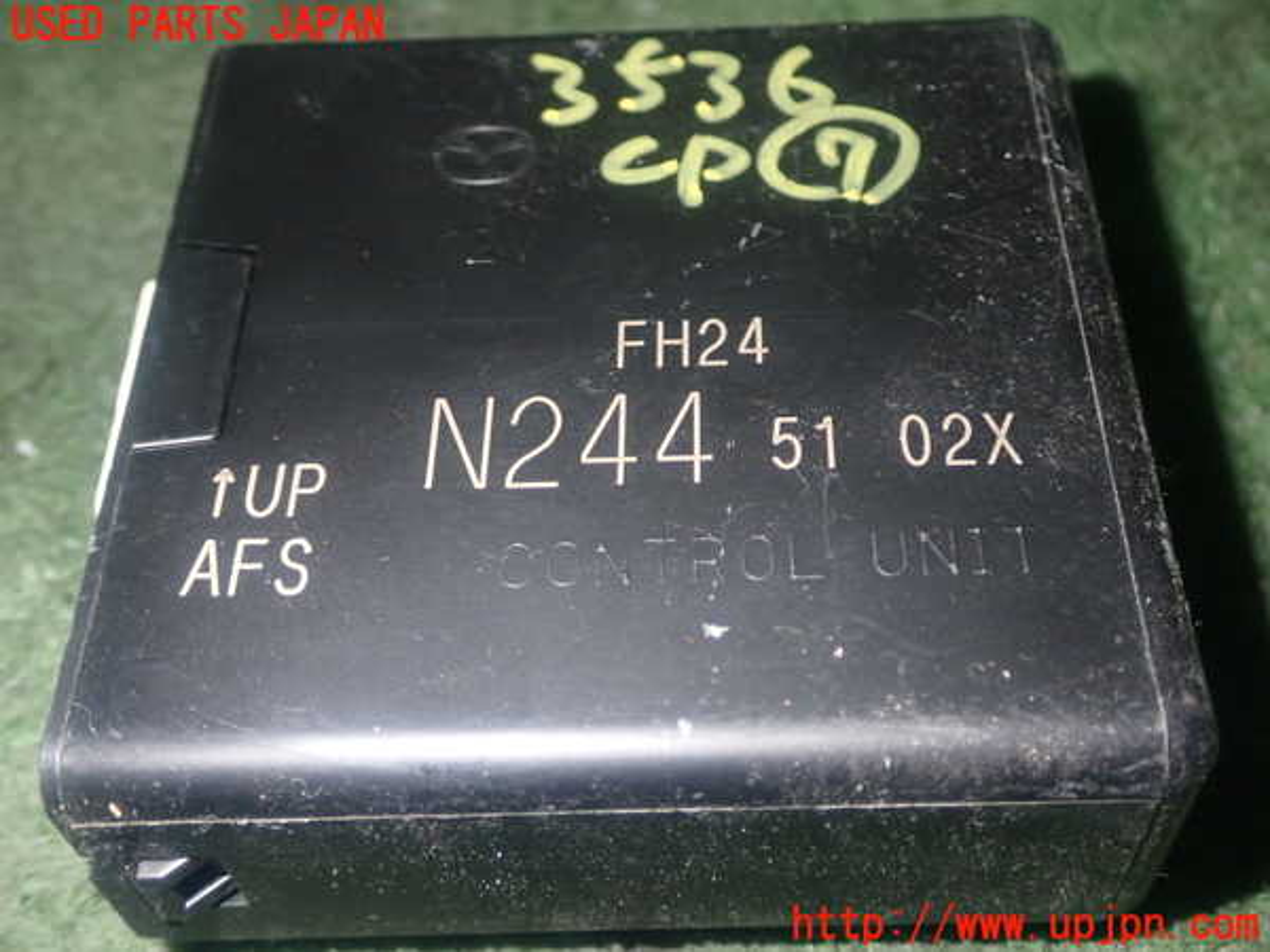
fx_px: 1614
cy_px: 476
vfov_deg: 32.9
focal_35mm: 44
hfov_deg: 42.9
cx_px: 635
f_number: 9
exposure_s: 1/40
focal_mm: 7.84
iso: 500
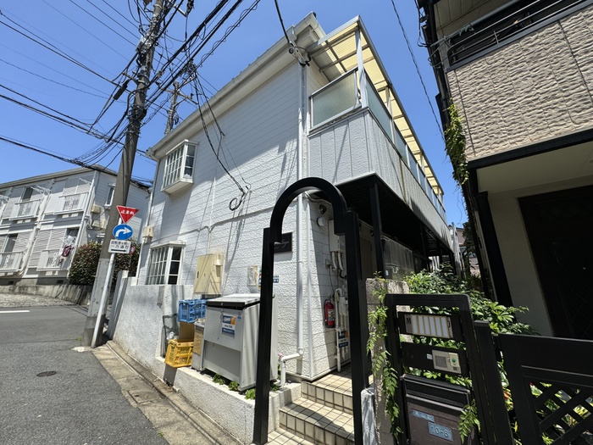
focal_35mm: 14
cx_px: 296
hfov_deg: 102.1
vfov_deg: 85.7
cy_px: 222
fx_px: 240
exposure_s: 1/1880
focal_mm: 2.22
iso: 40
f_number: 2.2
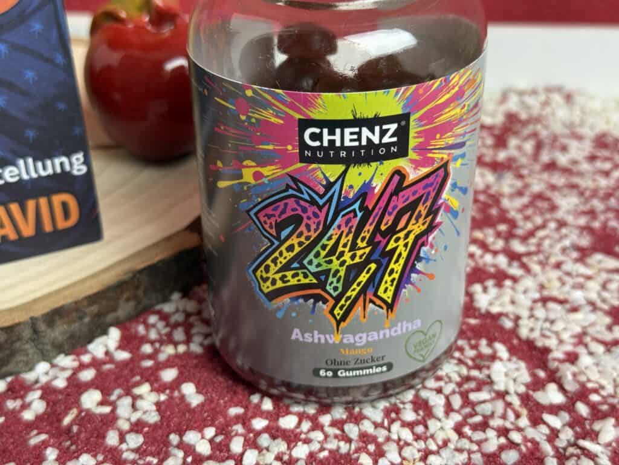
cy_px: 232
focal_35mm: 48
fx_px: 858
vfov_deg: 30.3
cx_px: 310
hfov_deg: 39.7
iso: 80
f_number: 1.78
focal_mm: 6.76
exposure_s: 1/50
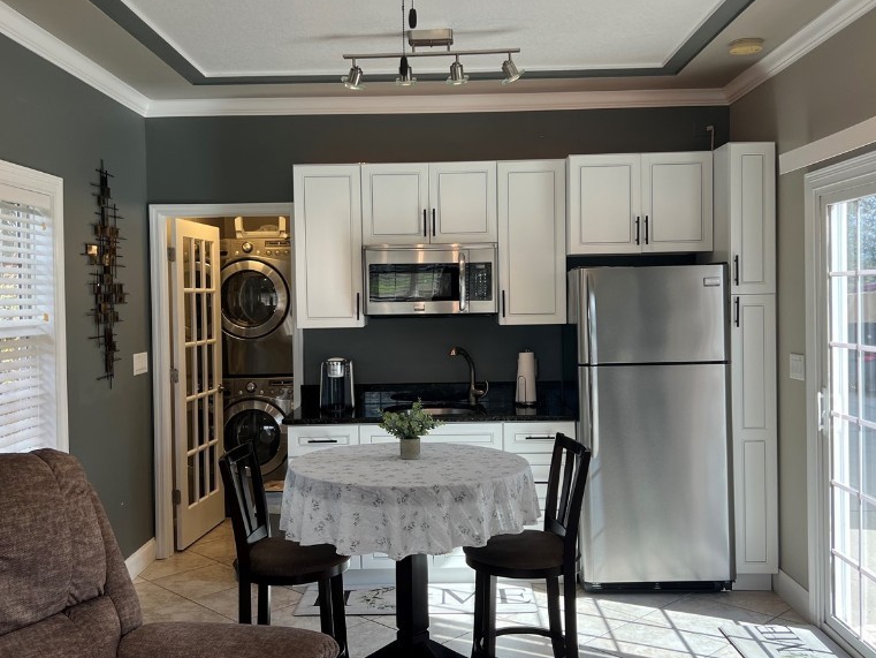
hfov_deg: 52.6
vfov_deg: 40.7
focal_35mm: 35
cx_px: 424
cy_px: 316
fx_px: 886
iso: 50
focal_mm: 5.7
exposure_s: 1/184
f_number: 1.5
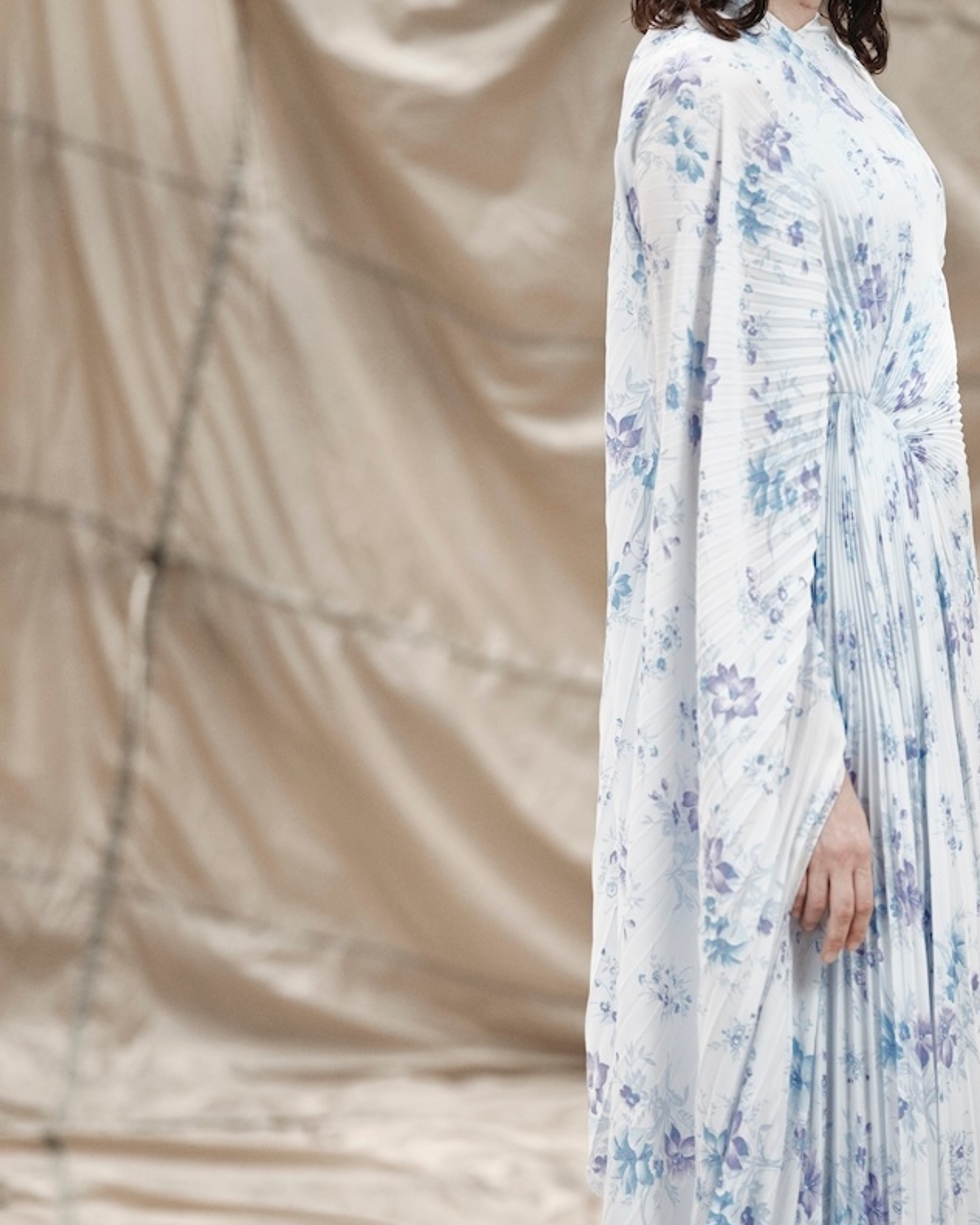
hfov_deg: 9.6
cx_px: 821
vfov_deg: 12.0
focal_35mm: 161
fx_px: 5836
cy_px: 740
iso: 100
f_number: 2
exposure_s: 1/125
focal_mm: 110
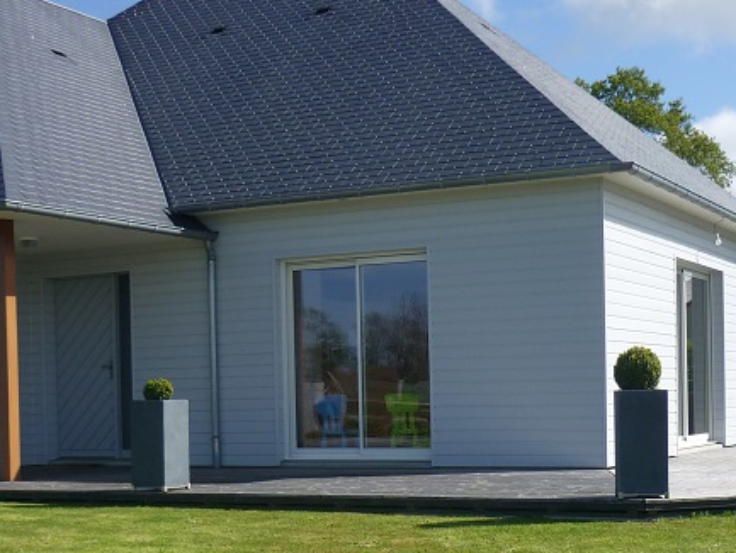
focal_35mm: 61
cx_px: 396
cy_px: 415
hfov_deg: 31.7
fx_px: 1297
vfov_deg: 23.8
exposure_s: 1/160
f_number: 8
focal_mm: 5.5
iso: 80
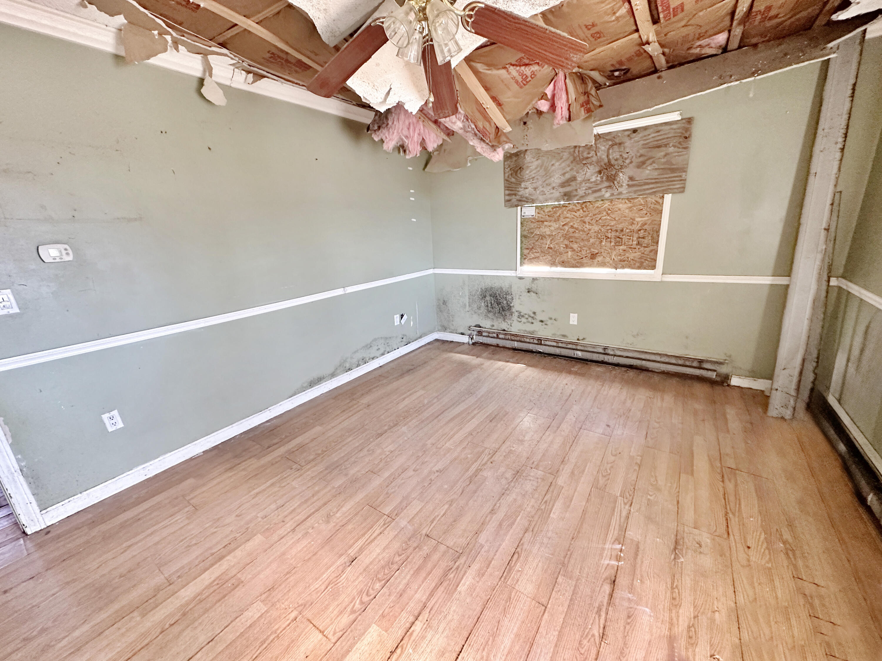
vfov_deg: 85.7
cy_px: 330
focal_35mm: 14
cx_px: 441
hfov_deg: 102.1
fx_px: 357
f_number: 2.2
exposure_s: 1/60
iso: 400
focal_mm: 2.22
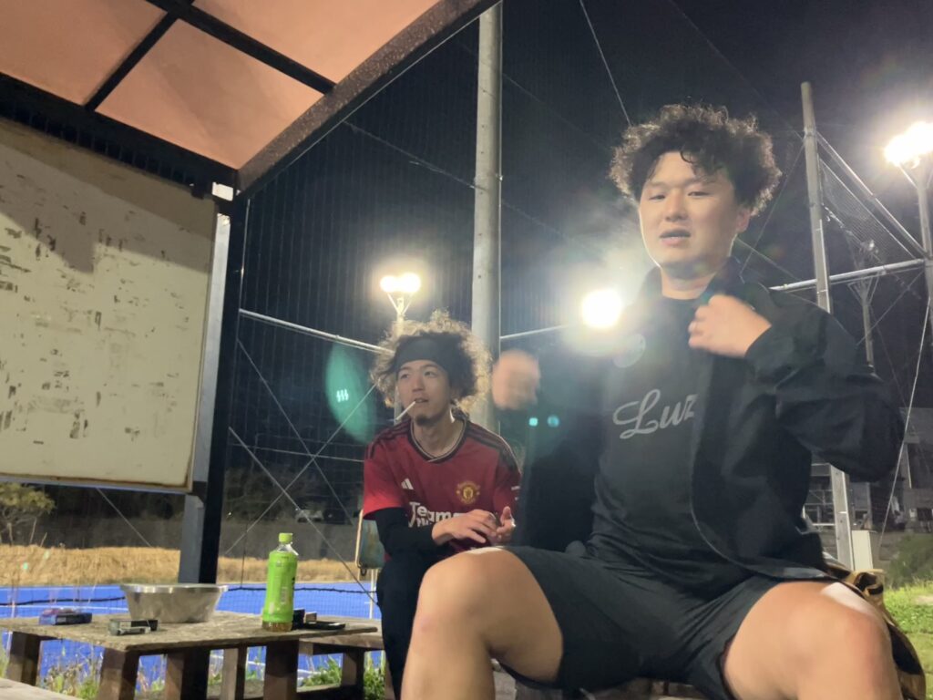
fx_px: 755
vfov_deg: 49.7
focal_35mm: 28
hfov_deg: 63.4
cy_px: 350
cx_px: 466
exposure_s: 1/30
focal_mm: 3.99
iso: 640
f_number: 1.8
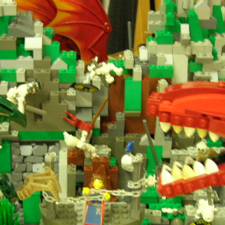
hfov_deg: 23.7
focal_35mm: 73
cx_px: 106
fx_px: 537
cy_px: 181
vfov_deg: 23.3
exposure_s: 1/3.6
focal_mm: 7.8
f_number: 2.8
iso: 118
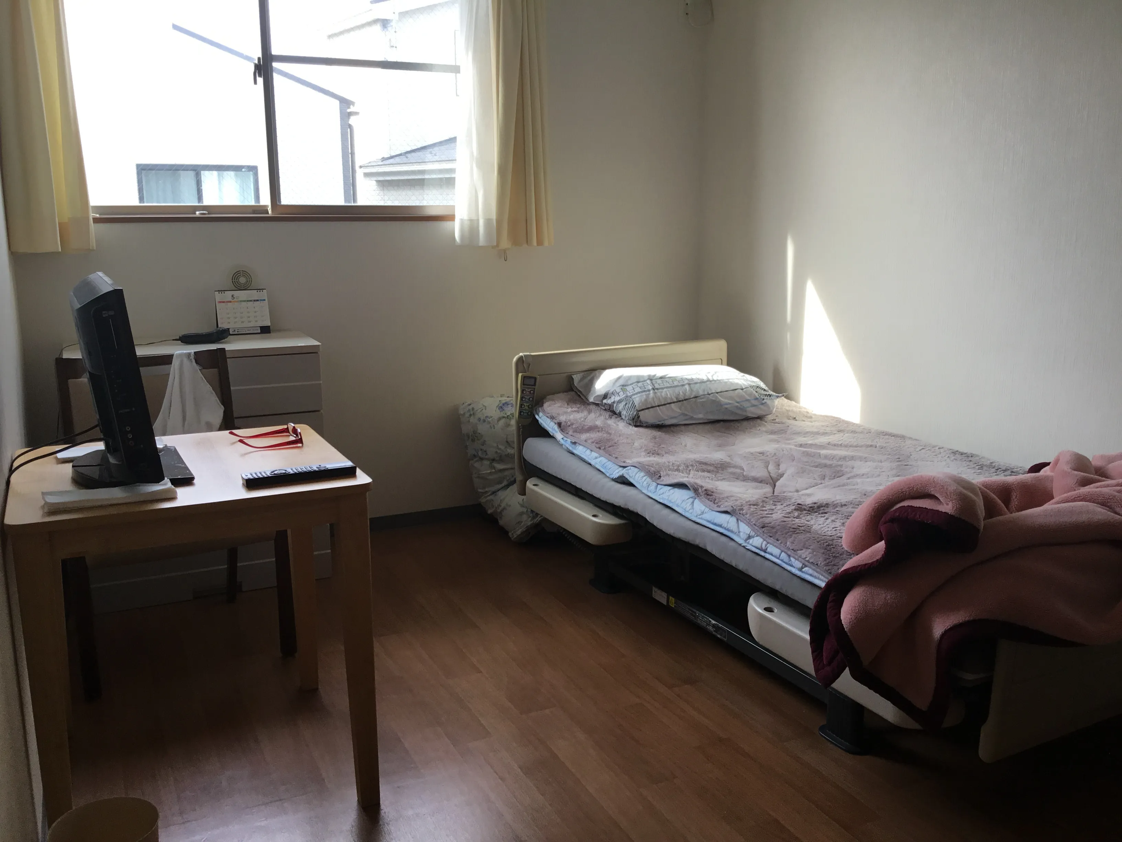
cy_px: 421
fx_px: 1005
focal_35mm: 31
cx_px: 561
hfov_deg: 58.4
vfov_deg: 45.4
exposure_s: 1/60
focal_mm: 3.3
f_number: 2.4
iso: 25
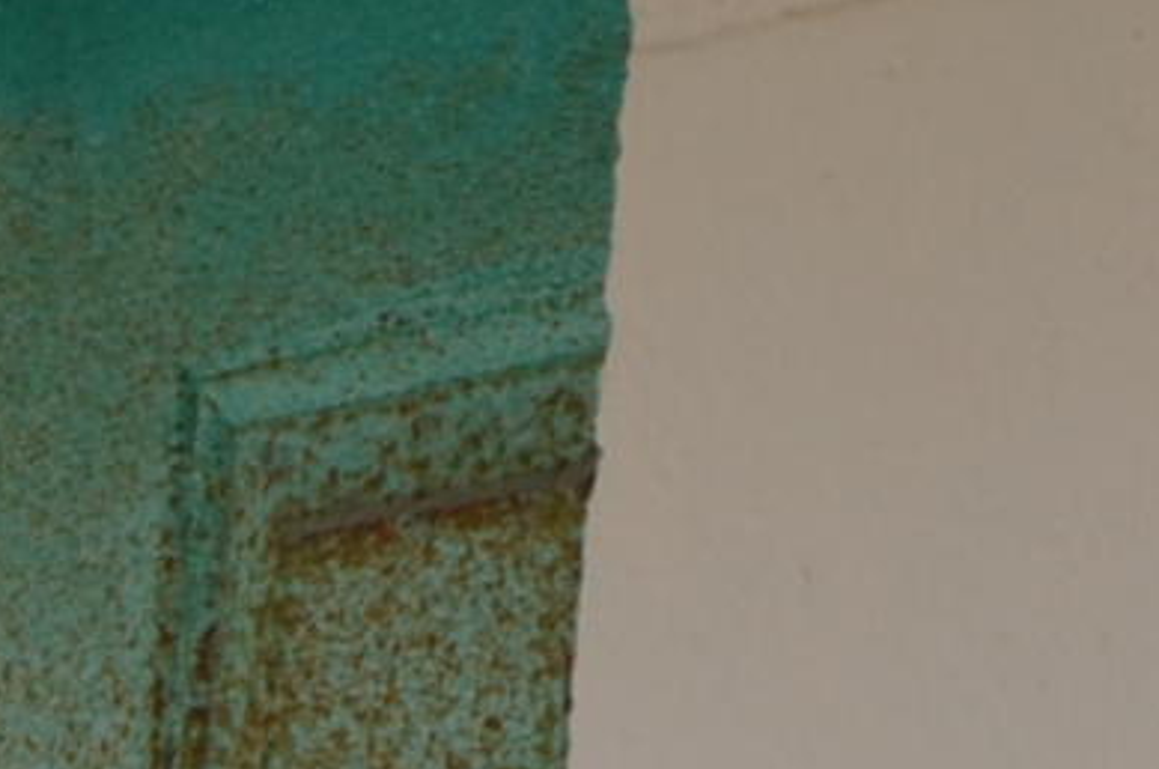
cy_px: 2425
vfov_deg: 6.0
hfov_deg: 9.6
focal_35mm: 208
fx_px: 6685
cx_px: -554
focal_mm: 18
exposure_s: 1/200
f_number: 7.1
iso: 200
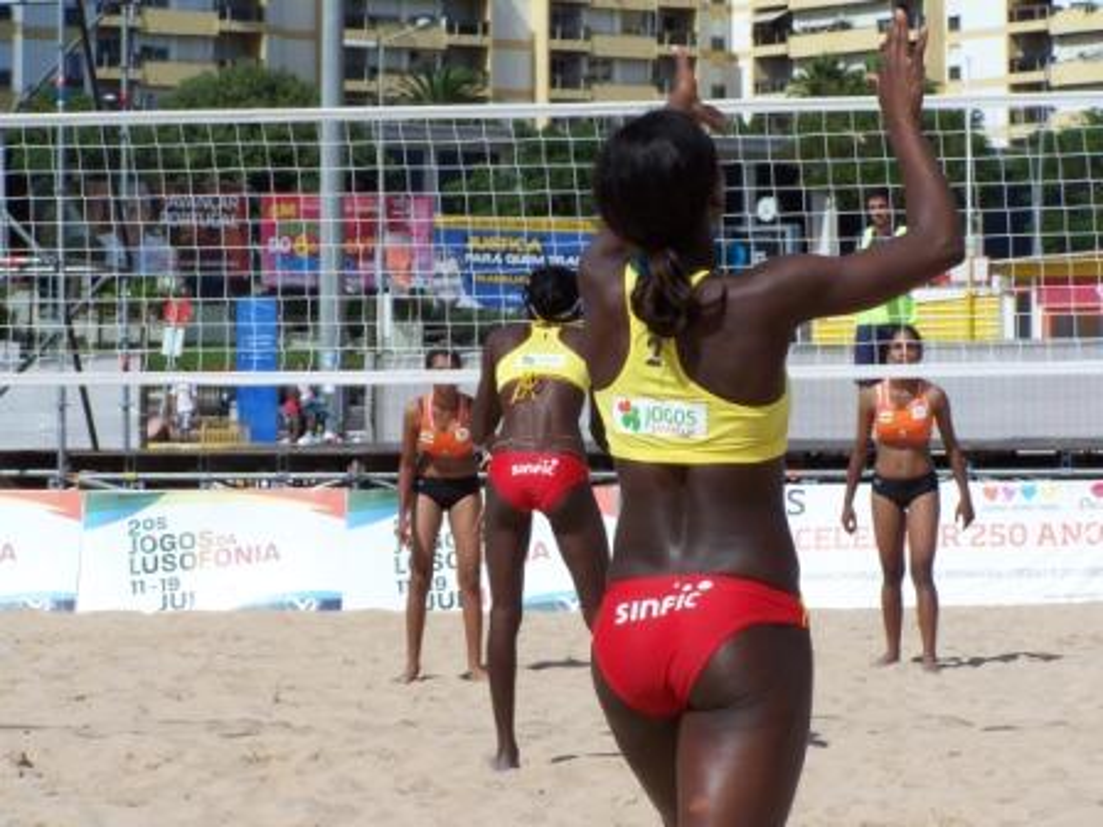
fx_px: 4429
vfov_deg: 10.7
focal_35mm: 139
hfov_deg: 14.2
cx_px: 552
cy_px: 414
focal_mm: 23.1
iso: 80
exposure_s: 1/750
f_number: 6.3
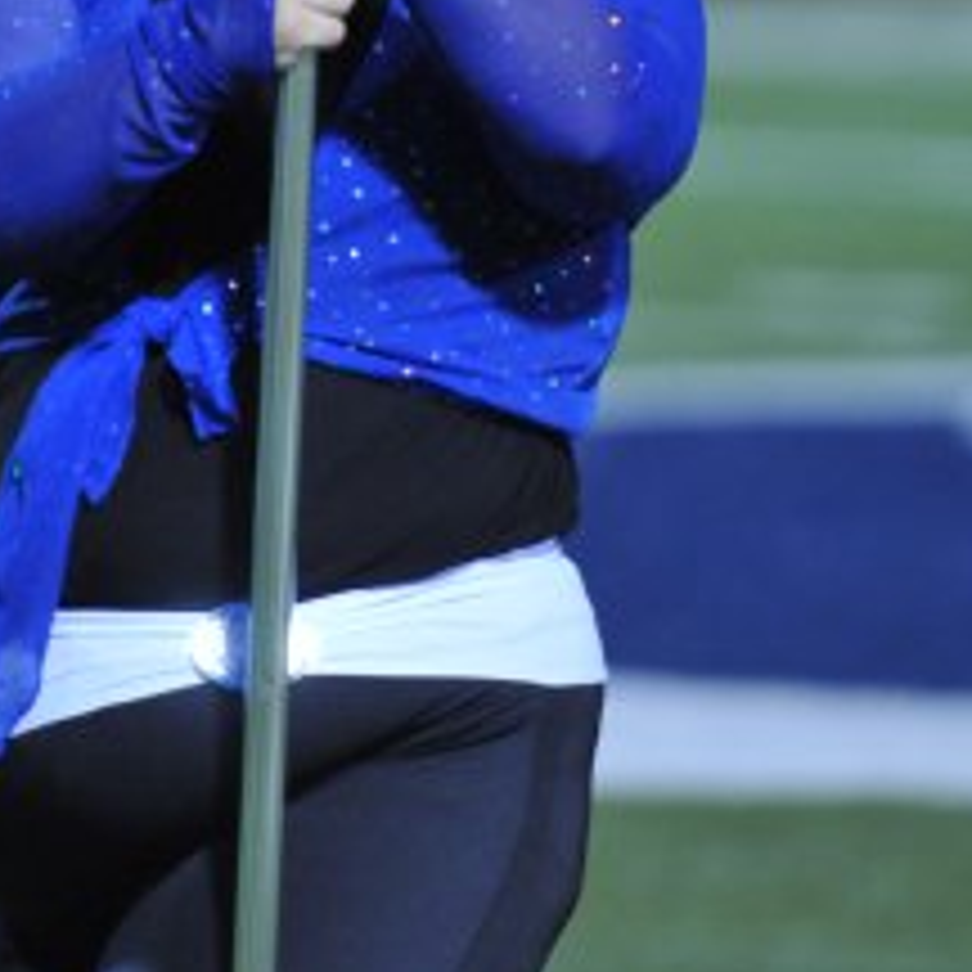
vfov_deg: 2.5
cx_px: 299
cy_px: 297
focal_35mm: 707
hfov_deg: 2.5
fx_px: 22460
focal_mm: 200
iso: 1600
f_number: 2.8
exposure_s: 1/160
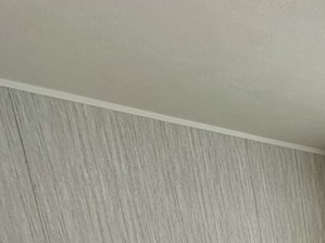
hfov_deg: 26.2
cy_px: 384
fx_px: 450
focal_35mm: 48
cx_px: 510
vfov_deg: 23.1
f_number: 2.2
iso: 50
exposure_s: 1/120
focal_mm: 2.22
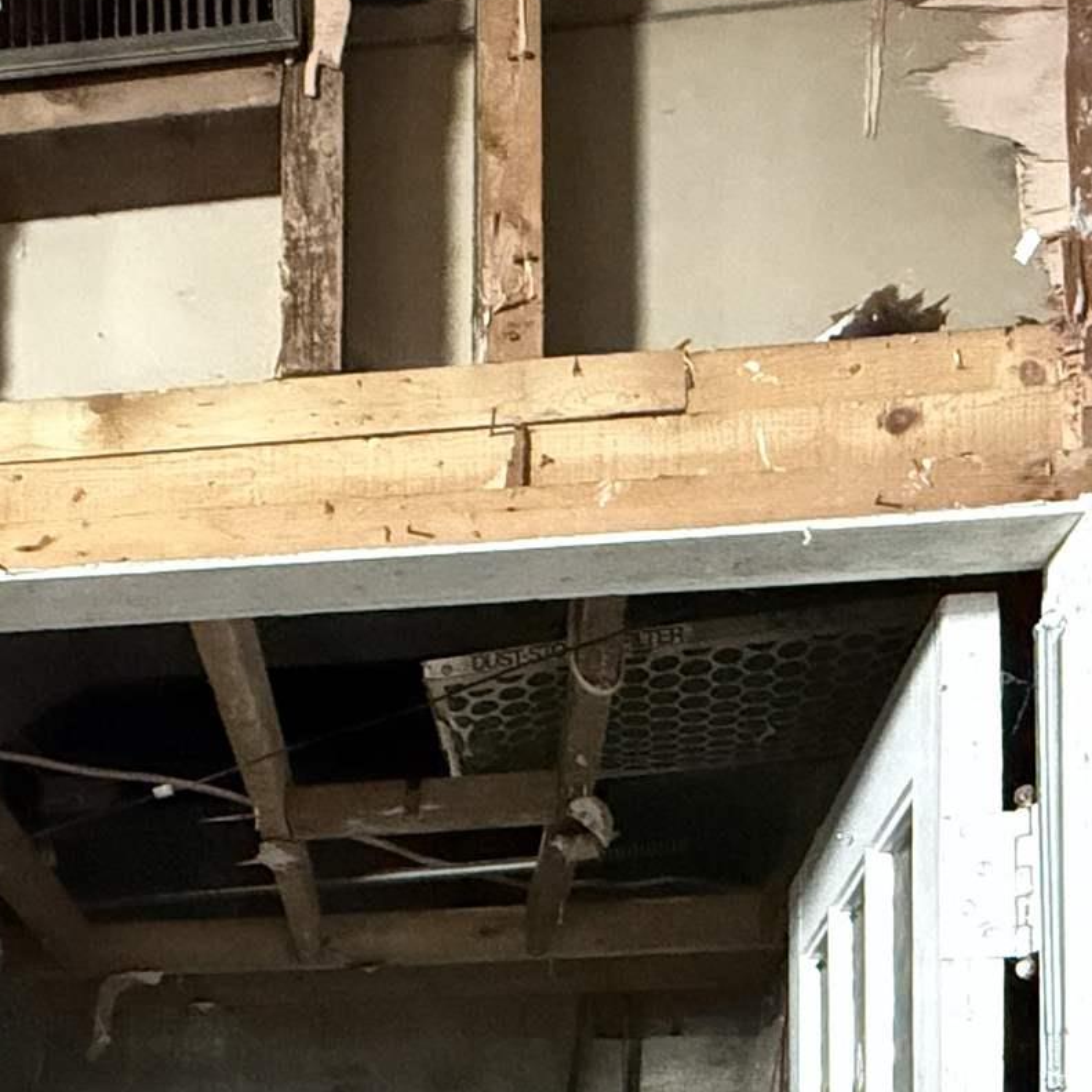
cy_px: 1435
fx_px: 1713
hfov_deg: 34.5
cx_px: 254
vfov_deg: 28.6
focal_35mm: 48
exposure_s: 1/15
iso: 2500
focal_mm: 2.22
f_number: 2.2
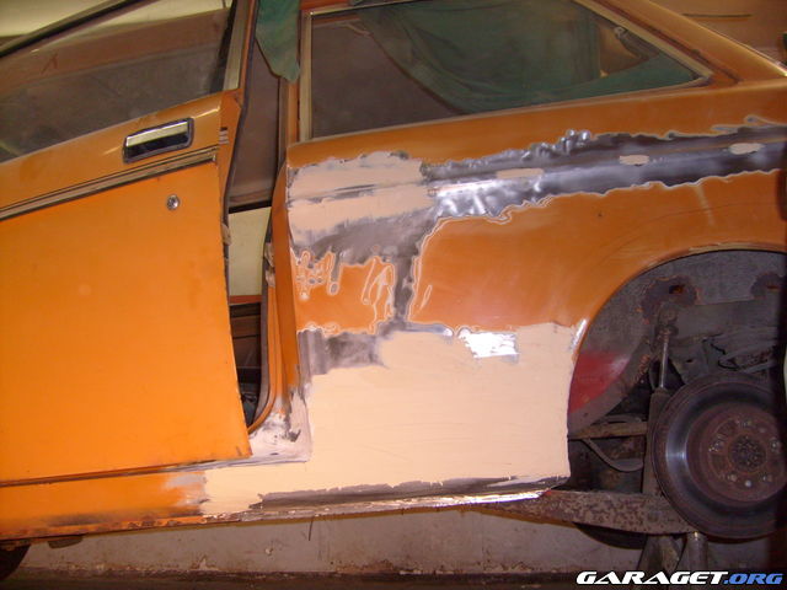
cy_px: 295
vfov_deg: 40.7
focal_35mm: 35
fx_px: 796
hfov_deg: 52.6
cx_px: 394
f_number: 2.8
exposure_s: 1/45
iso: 100
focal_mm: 5.8
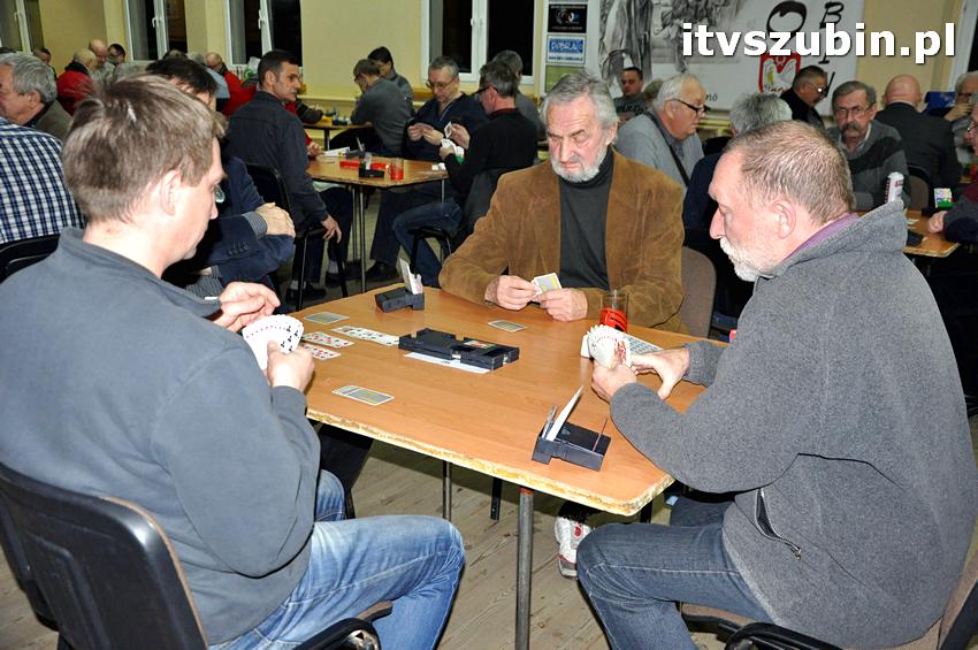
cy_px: 325
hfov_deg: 51.3
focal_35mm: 38
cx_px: 489
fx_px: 1018
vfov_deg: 35.4
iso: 1250
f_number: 4.5
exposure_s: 1/60
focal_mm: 25
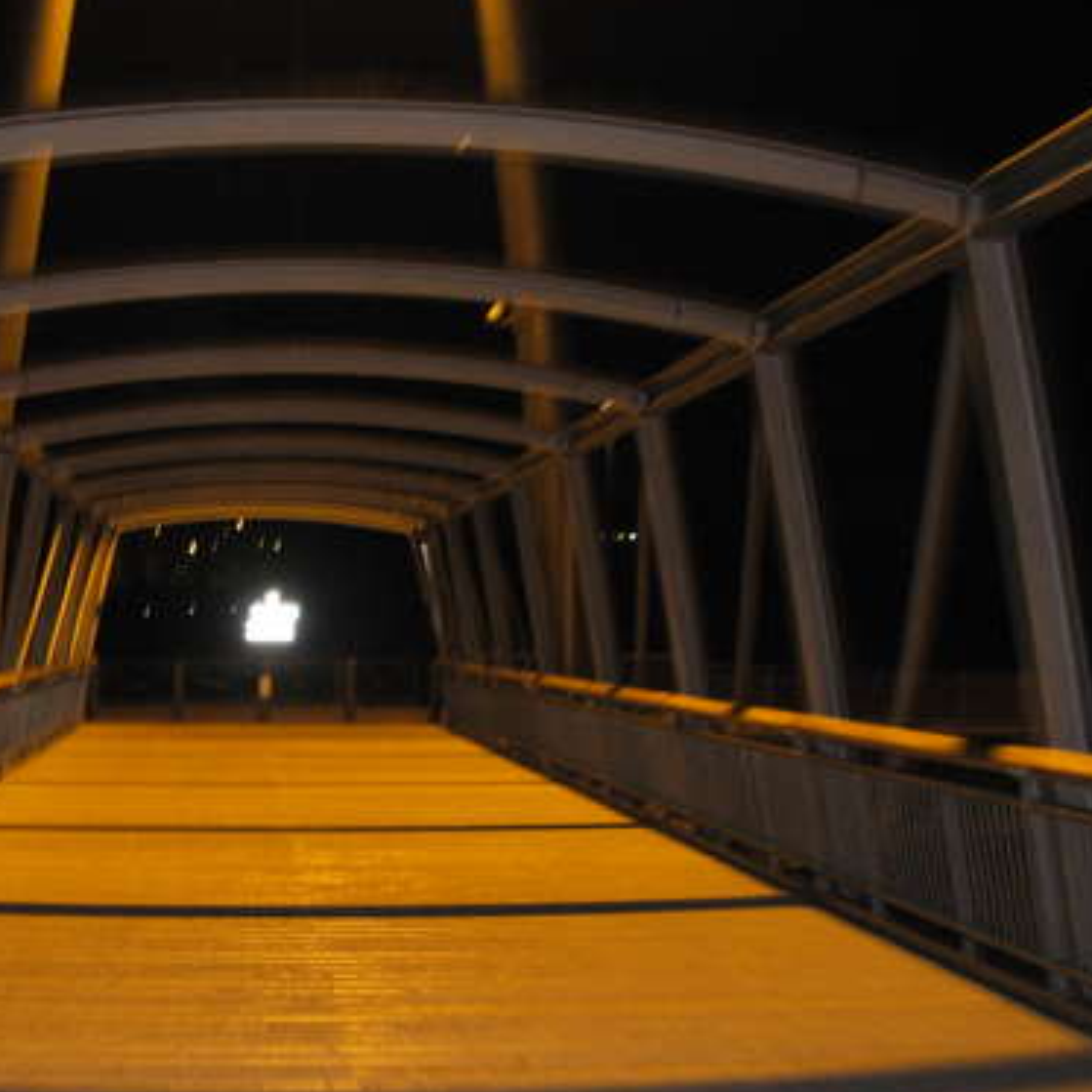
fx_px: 1927
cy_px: 644
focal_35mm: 54
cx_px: 299
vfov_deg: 31.6
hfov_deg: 31.2
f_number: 2.9
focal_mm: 6.3
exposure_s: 1/12.3
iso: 299
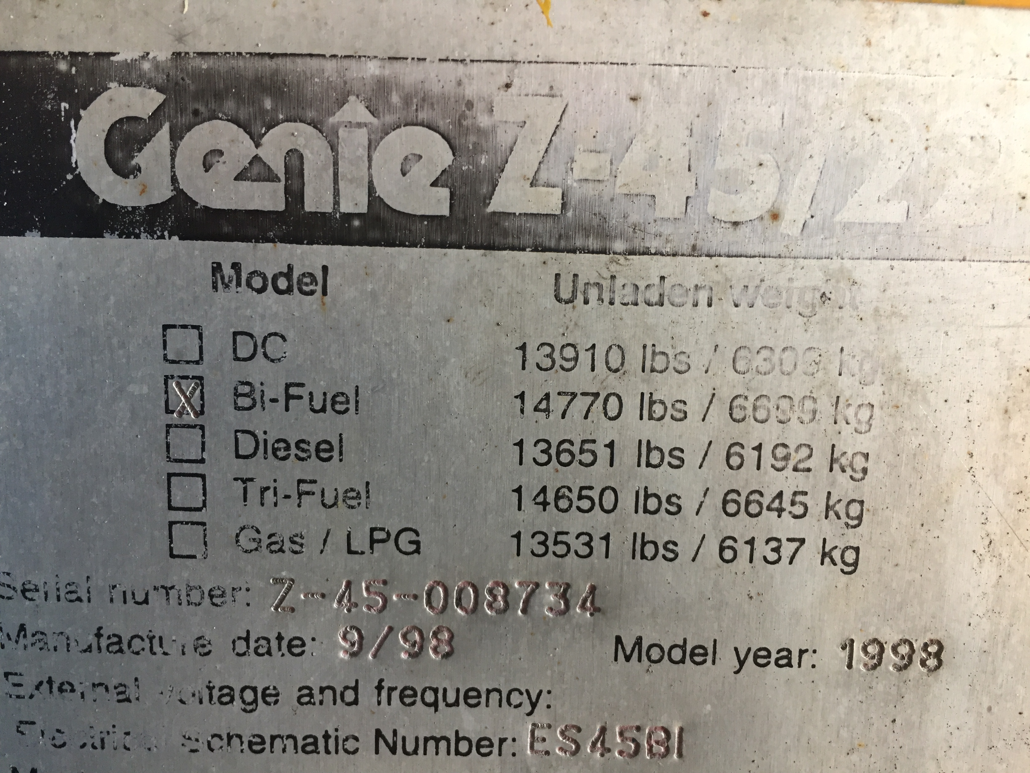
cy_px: 386
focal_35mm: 29
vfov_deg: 48.2
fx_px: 863
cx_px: 515
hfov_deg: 61.7
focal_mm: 4.15
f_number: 2.2
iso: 50
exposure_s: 1/33
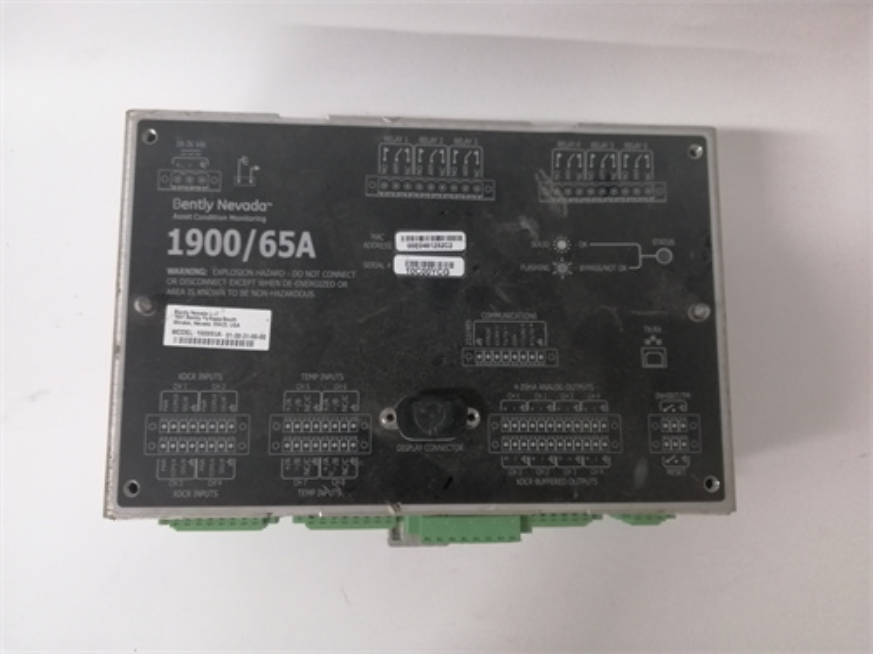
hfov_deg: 67.3
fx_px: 656
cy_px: 327
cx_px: 436
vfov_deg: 53.1
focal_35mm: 26
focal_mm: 3.81
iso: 320
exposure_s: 1/33.3
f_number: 2.2
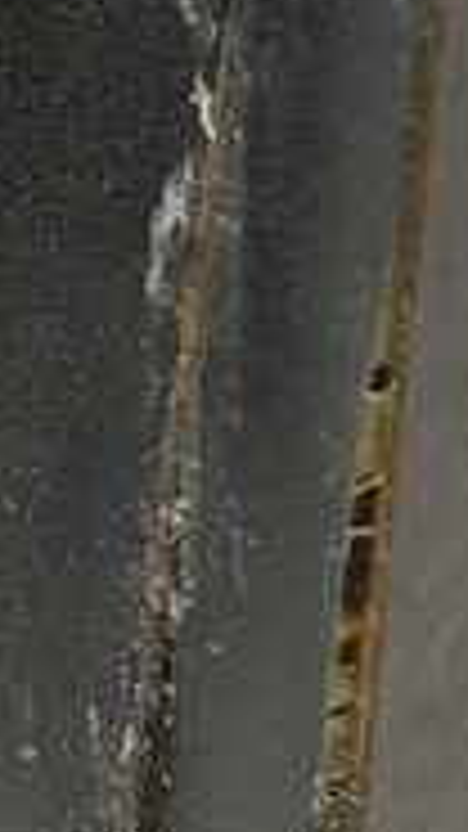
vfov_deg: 14.2
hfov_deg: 8.0
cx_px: 32
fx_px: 3333
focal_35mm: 151
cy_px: 504
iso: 125
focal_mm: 4.5
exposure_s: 1/100
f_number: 3.1
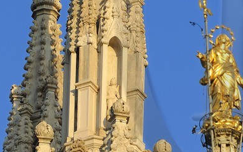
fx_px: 5492
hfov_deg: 2.5
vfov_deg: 1.6
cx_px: 367
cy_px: 20
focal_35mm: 829
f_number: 8
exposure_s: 1/200
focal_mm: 200
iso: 200
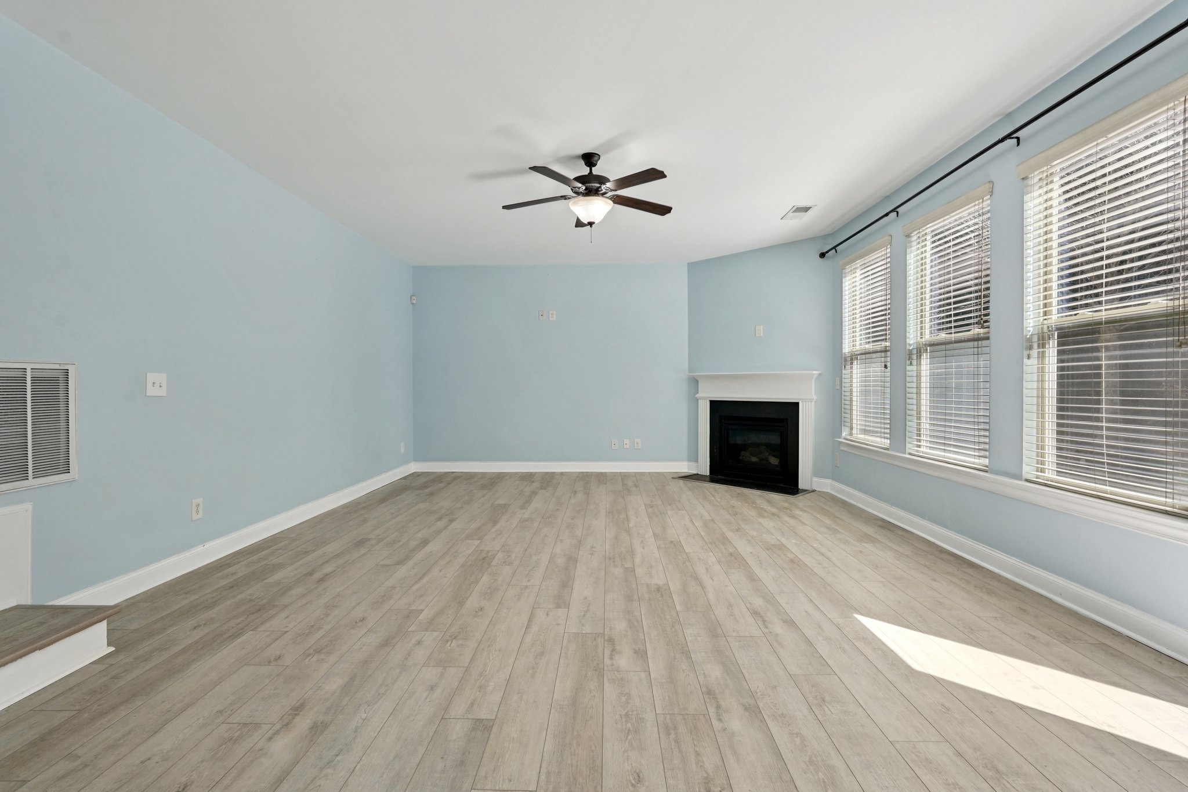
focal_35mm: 16
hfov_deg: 96.7
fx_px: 528
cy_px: 396
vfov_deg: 73.7
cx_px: 594
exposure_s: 1/160
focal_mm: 16
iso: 800
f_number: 8
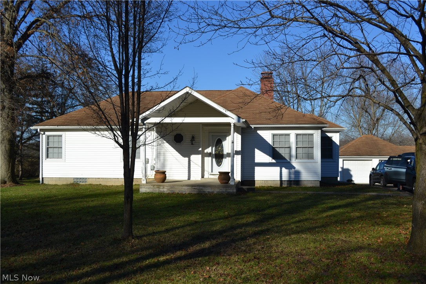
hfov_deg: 49.6
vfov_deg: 34.2
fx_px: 461
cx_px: 213
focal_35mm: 39
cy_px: 142
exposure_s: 1/400
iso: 100
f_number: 8
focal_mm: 26
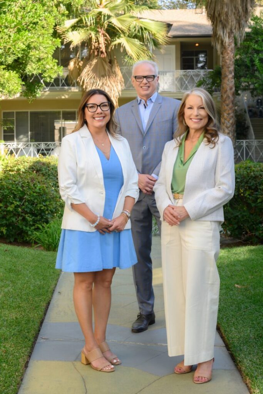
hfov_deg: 27.0
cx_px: 132
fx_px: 548
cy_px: 197
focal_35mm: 50
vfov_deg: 39.6
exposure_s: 1/60
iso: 200
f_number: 8
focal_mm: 50
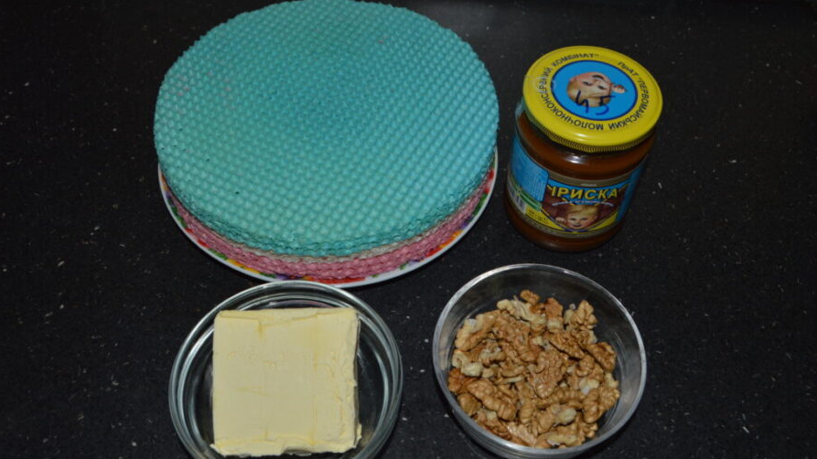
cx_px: 407
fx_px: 823
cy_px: 253
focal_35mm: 38
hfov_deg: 52.8
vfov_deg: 31.2
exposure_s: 1/60
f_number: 8
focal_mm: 24
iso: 100
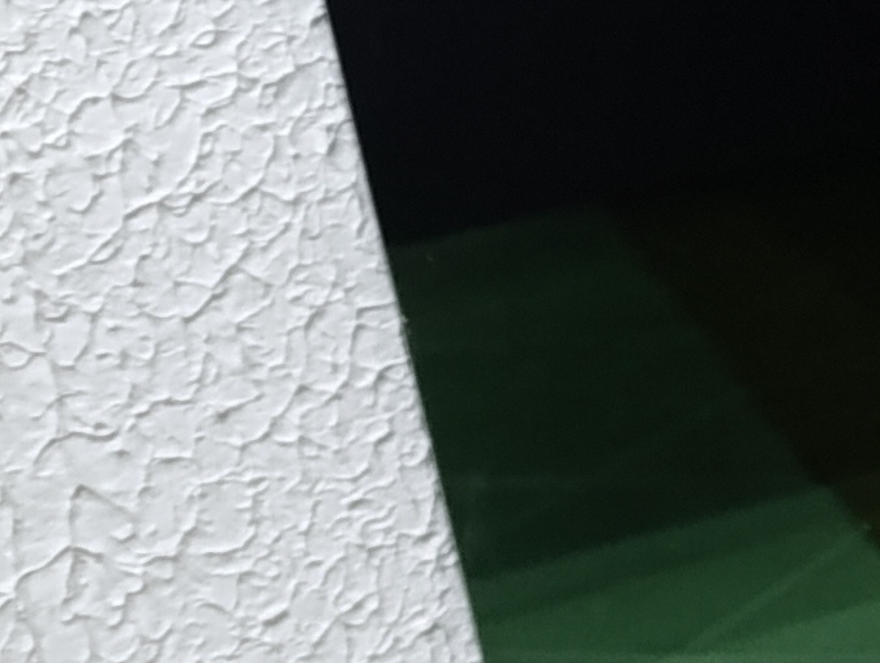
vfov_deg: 10.6
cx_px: 2649
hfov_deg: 10.3
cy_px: 12
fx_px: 3538
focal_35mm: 139
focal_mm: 6.14
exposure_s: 1/30
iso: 1000
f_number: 1.6
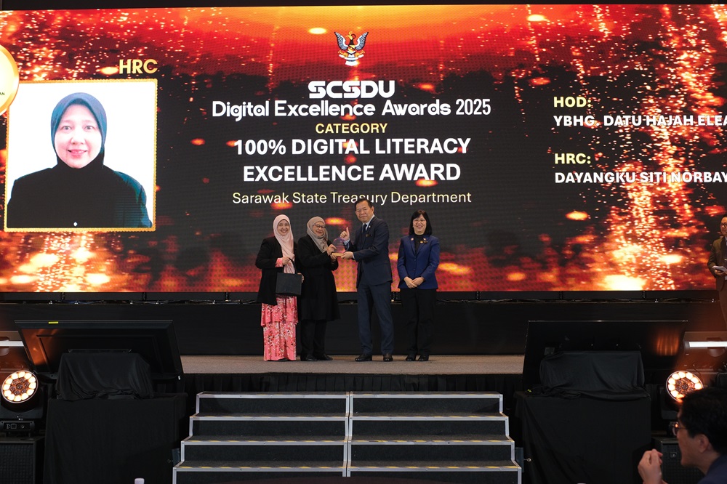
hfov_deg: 43.6
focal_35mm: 45
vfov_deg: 29.8
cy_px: 242
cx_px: 364
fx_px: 908
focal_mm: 30
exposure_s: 1/160
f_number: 3.6
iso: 1250
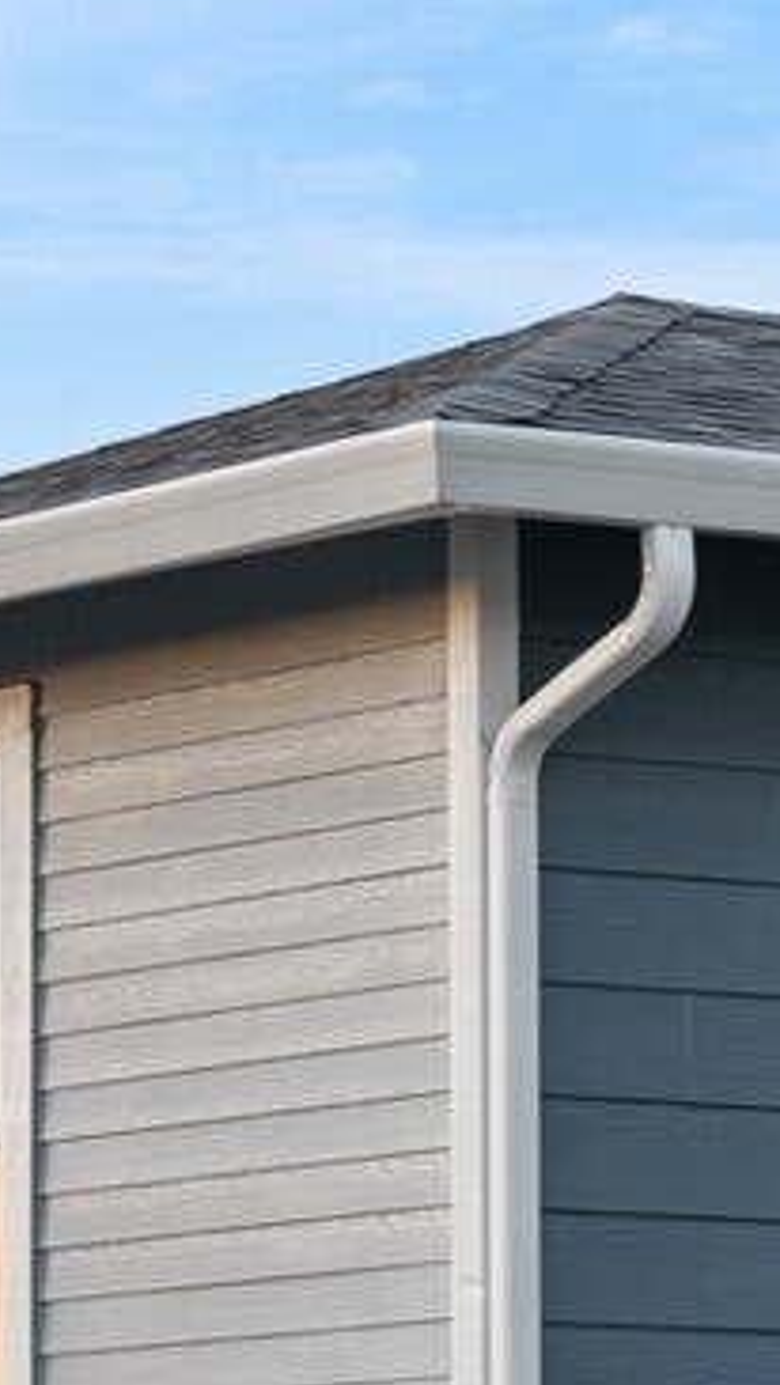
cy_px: 1389
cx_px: -398
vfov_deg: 10.4
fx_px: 7571
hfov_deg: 5.8
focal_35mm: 206
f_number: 7.1
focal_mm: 50
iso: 100
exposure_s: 1/13
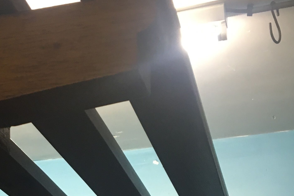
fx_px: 702
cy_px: 249
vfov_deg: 15.2
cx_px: 50
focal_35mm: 86
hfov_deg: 23.2
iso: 100
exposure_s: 1/33
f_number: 2.2
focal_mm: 4.15
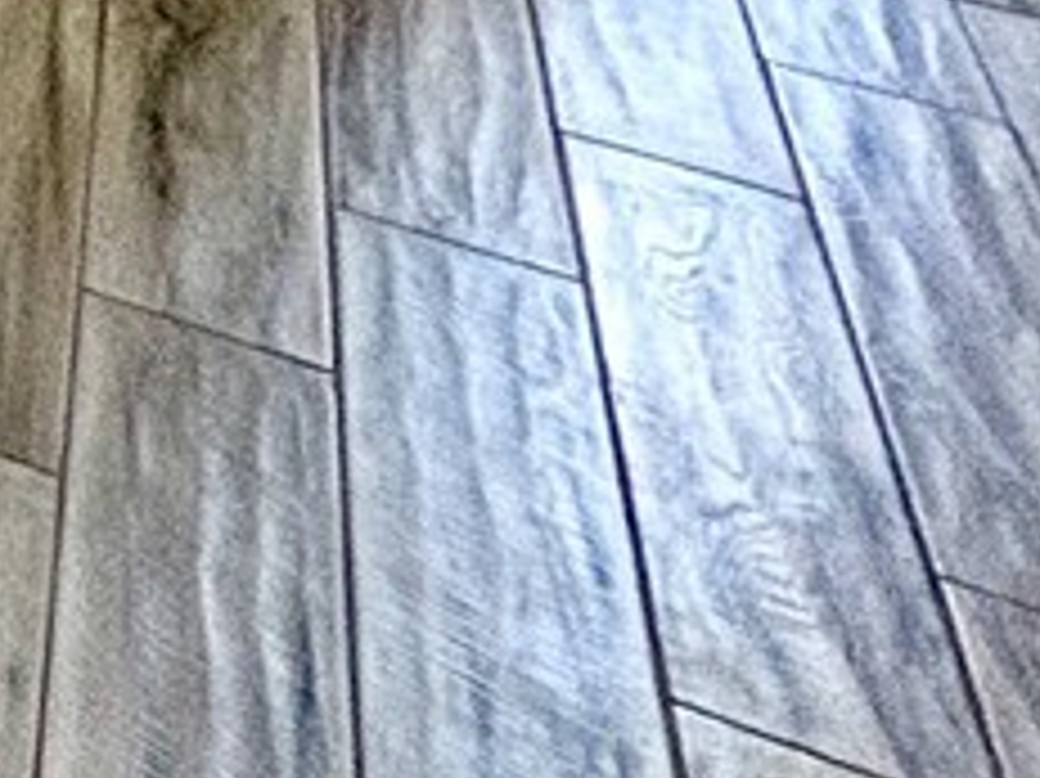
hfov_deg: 10.1
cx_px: -2454
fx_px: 2913
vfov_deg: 12.3
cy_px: -1039
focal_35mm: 97
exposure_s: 1/140
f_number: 2.2
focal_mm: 2.22
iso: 100
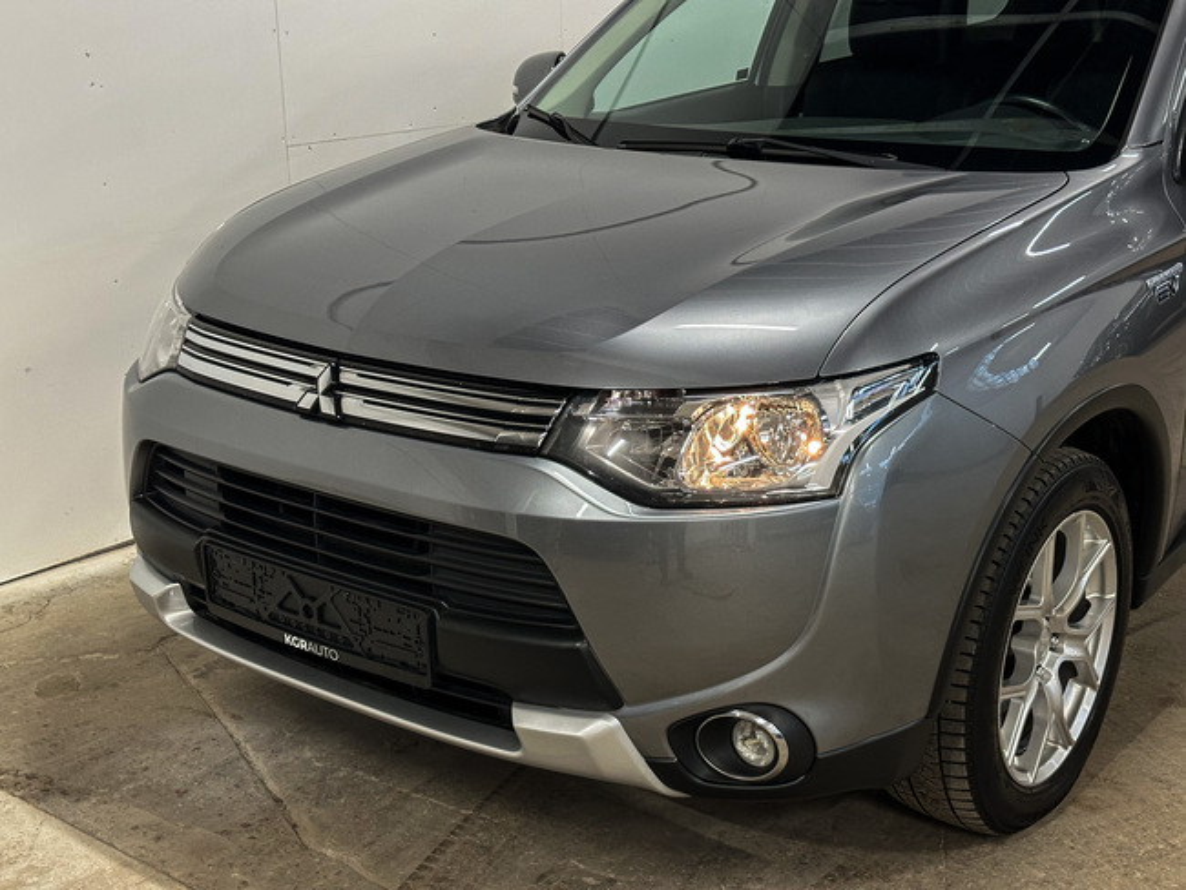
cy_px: 445
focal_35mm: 48
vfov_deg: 30.3
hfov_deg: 39.6
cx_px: 593
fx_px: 1645
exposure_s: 1/50
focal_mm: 6.86
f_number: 1.78
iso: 200
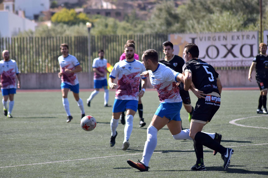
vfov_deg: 6.1
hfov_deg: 9.1
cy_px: 89
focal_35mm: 225
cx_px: 134
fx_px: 1675
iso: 400
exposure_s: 1/2000
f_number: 4.5
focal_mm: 150
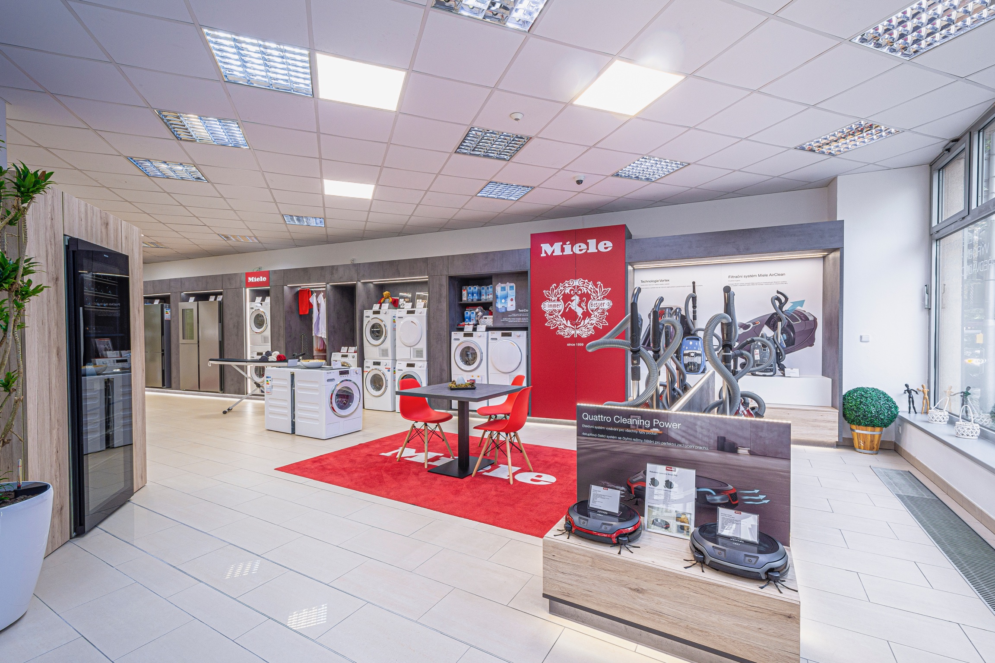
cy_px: 332
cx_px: 498
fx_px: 415
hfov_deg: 100.4
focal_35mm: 15
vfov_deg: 77.3
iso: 100
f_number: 8
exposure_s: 1/5
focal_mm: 10
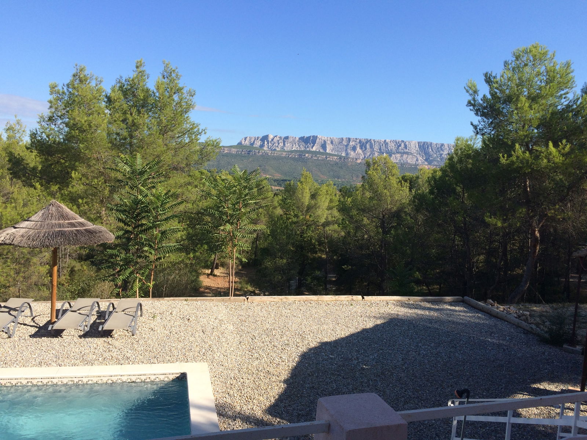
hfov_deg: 61.7
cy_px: 220
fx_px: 492
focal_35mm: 29
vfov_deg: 48.2
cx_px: 294
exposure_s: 1/1282
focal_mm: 4.15
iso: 32
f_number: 2.2
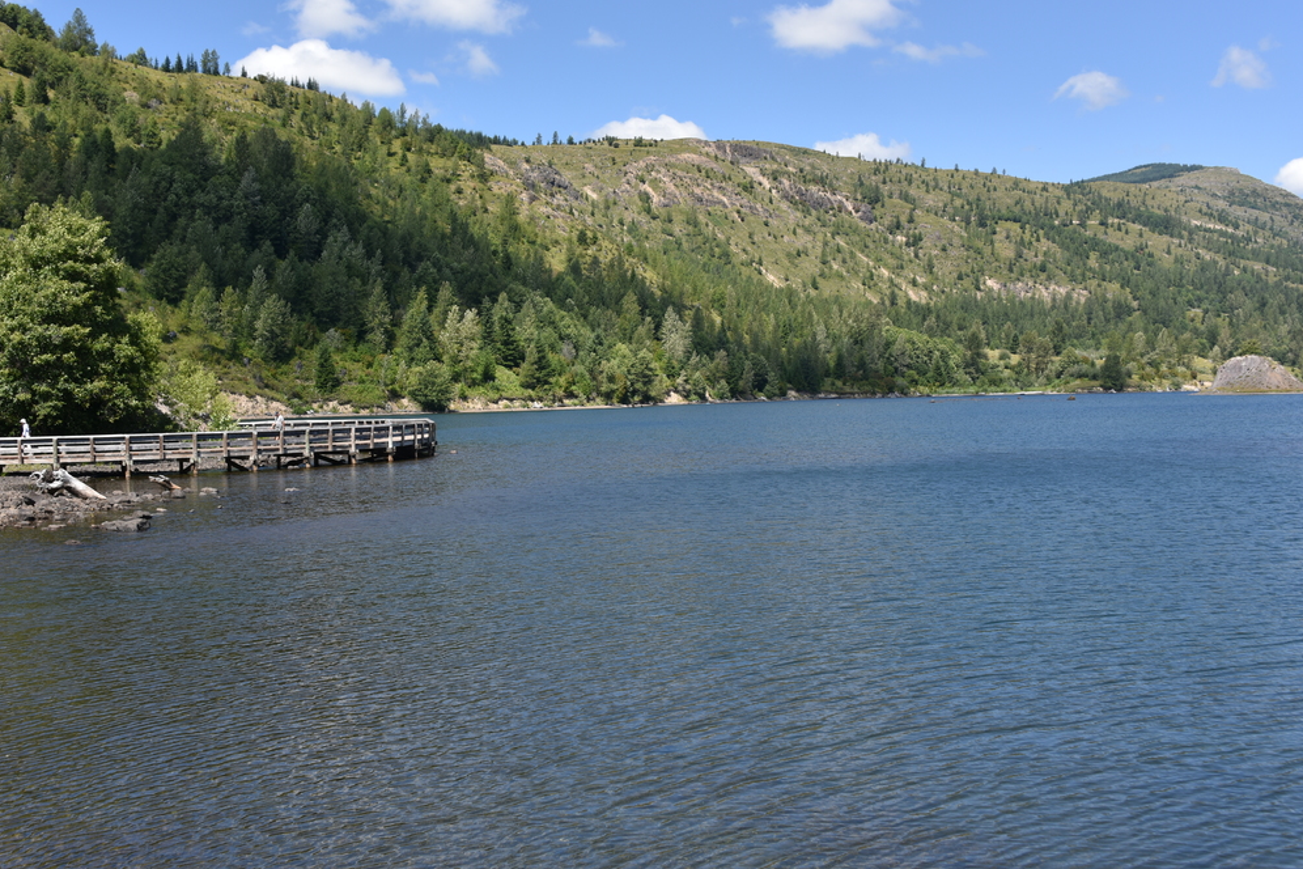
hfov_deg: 52.9
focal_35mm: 36
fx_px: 1303
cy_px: 411
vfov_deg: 36.9
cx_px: 542
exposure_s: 1/250
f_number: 8
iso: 100
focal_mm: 28
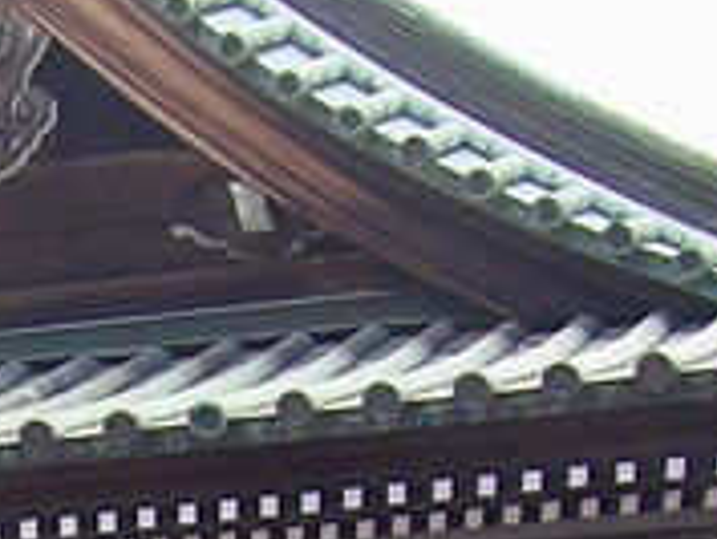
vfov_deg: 8.2
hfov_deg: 11.0
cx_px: -356
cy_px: 1090
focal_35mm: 172
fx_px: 3565
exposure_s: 1/168
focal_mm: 5.8
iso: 100
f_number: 2.8
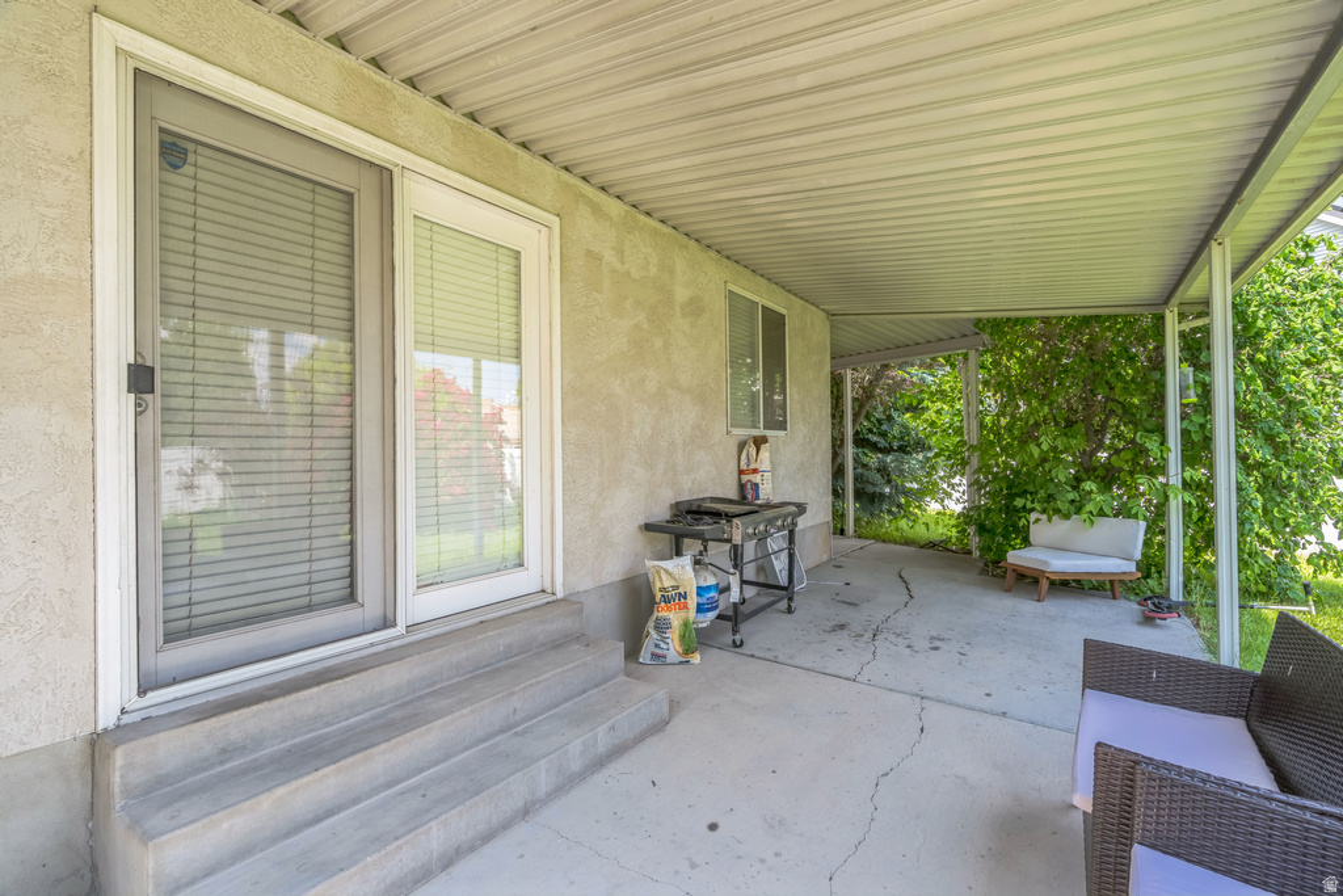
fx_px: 597
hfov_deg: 96.7
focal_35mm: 16
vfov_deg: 73.8
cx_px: 672
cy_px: 448
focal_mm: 16
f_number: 8
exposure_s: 1/30
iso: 200
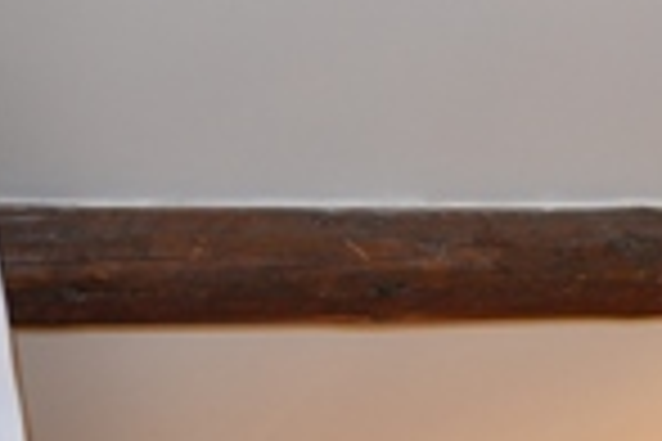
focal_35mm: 110
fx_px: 2023
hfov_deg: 16.9
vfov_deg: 11.6
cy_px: 781
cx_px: 977
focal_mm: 20
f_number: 4
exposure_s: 1/60
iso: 640
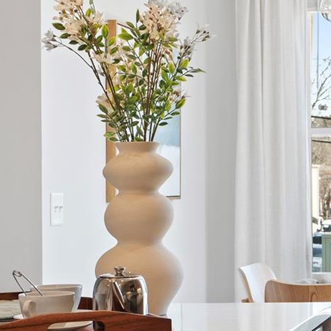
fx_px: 1222
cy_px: 187
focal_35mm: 113
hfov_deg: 14.3
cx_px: 508
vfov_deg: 15.4
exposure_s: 1/13
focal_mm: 30
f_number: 7.1
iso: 160
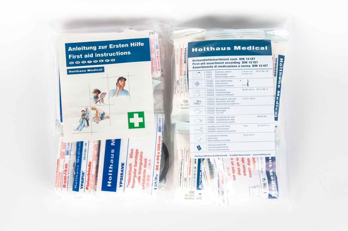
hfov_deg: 42.4
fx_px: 449
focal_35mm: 46
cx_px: 174
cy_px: 116
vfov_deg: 28.9
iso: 100
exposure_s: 1/125
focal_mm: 31
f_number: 8
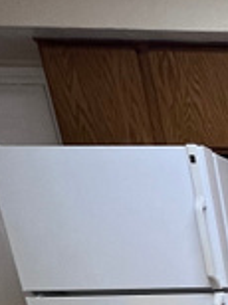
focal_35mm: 65
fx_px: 572
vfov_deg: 23.0
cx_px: 547
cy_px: 479
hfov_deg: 14.6
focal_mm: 1.57
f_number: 1.8
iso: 160
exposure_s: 1/120
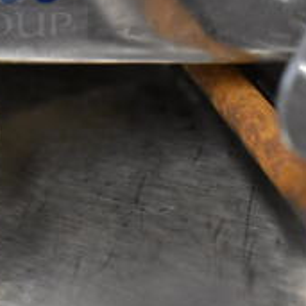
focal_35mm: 82
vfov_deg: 20.0
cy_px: -50
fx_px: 820
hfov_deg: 19.2
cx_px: -111
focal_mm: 18
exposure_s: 1/125
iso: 4000
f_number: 3.5
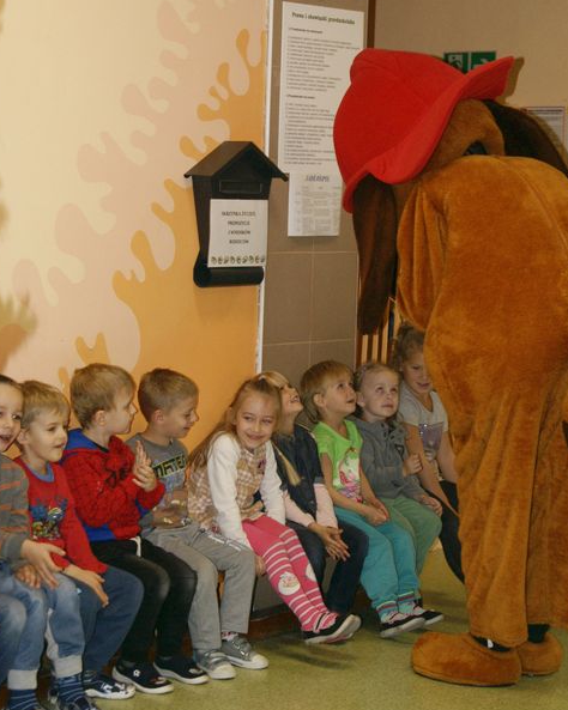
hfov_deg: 15.2
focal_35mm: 101
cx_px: 322
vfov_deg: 19.0
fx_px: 2123
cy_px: 356
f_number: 5.6
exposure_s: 1/80
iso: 400
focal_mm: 50
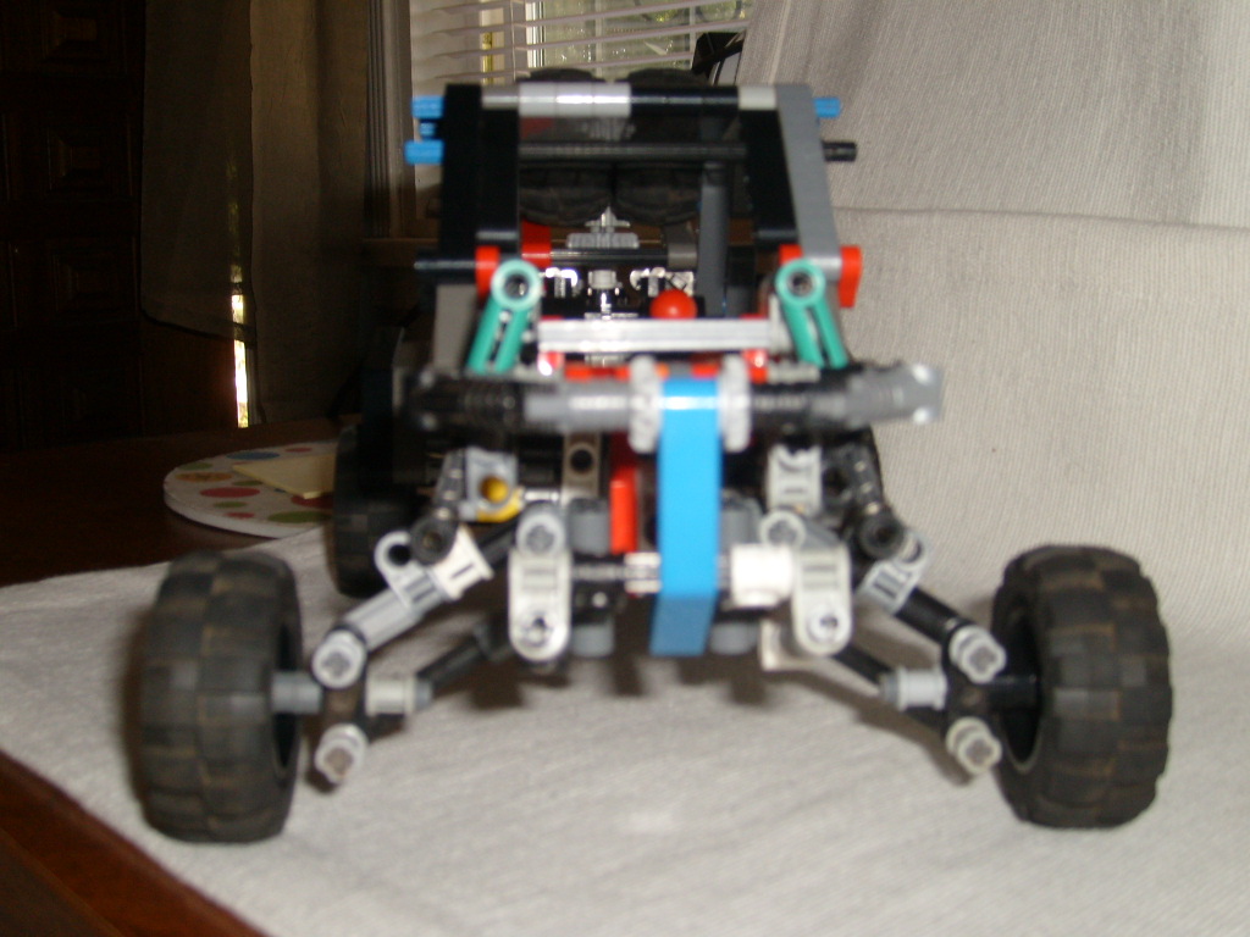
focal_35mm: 43
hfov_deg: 43.9
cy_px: 468
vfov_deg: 33.6
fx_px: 1553
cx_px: 625
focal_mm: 7.2
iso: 100
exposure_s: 1/45
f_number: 3
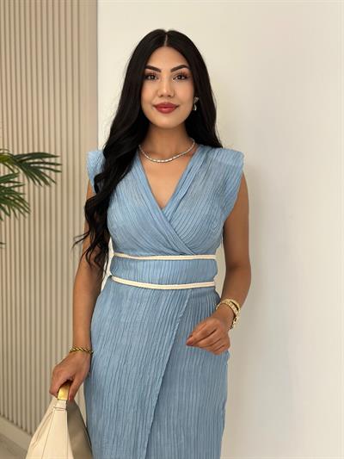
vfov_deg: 39.6
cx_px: 172
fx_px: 636
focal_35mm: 48
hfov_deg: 30.3
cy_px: 230
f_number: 1.78
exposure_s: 1/223
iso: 80
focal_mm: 6.86
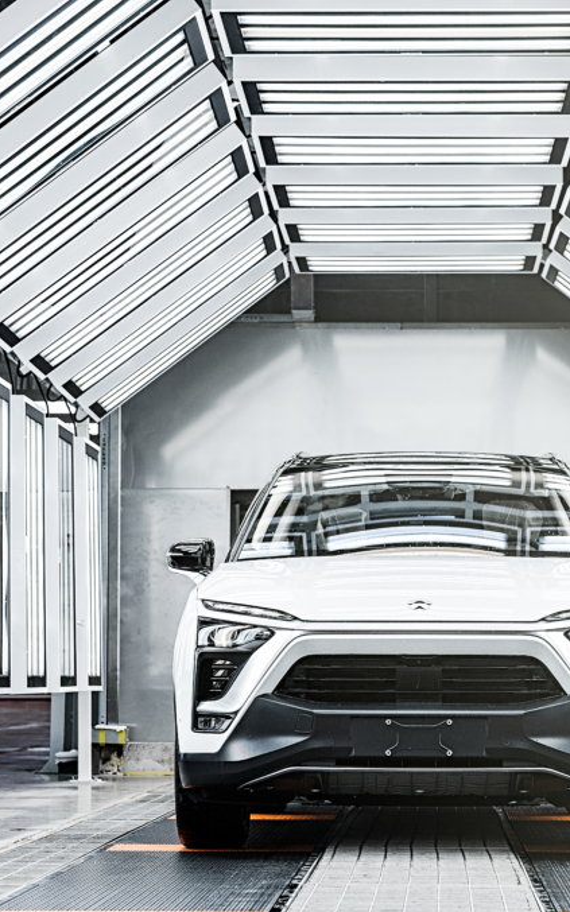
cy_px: 459
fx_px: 2685
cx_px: 422
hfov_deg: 12.1
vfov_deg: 19.3
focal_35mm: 108
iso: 160
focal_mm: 70
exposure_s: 1/200
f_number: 4.5
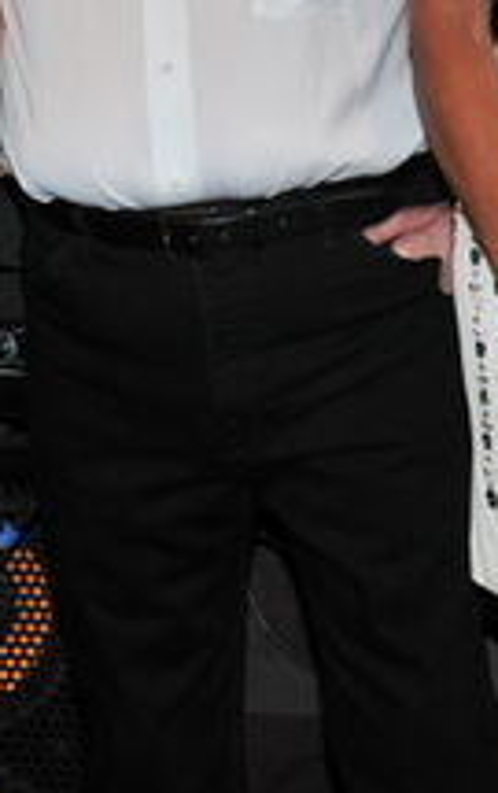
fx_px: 3528
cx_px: 264
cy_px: -101
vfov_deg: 12.6
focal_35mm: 163
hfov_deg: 8.1
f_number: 6.3
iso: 800
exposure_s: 1/60
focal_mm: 44
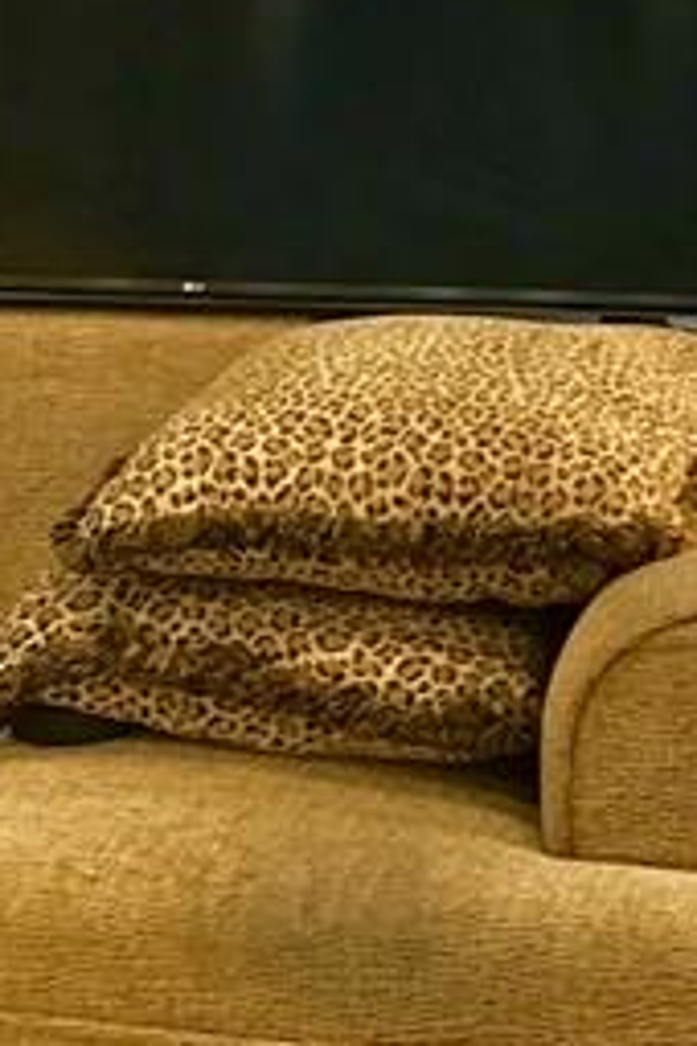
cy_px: 131
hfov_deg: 13.5
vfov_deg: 19.9
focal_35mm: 101
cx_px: 508
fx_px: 2933
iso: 64
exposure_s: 1/30
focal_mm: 3.3
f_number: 2.4
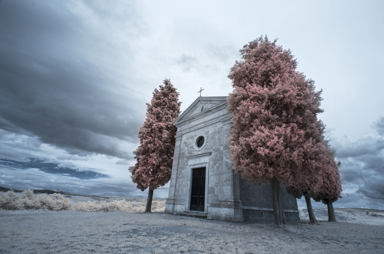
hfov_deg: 100.5
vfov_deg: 77.1
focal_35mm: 15
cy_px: 127
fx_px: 160
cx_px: 192
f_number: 9
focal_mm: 10
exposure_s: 1/160
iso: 100
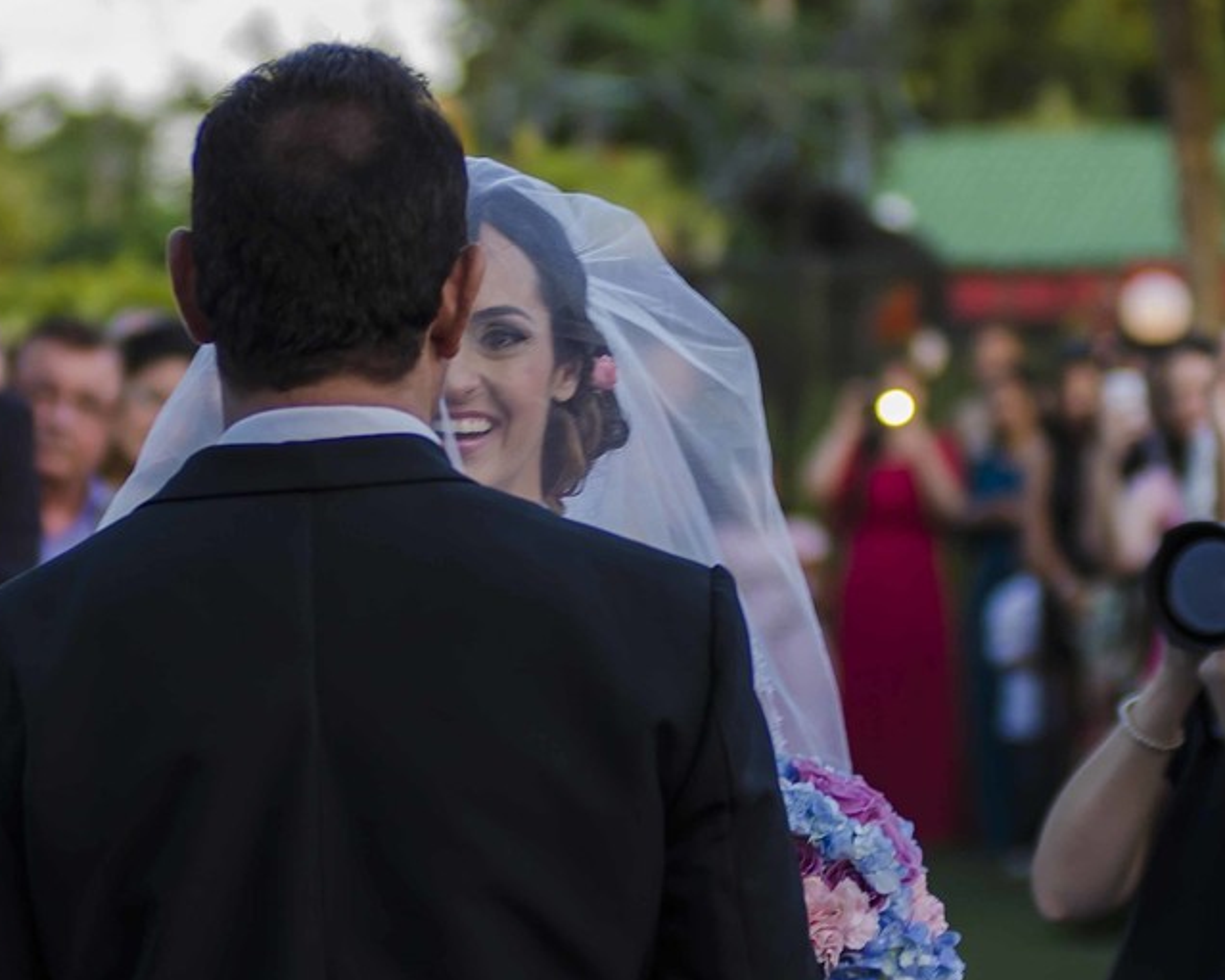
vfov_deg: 7.3
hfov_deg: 9.2
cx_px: 447
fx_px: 7649
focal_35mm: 211
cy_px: 424
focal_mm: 80
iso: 200
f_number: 2.8
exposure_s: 1/100
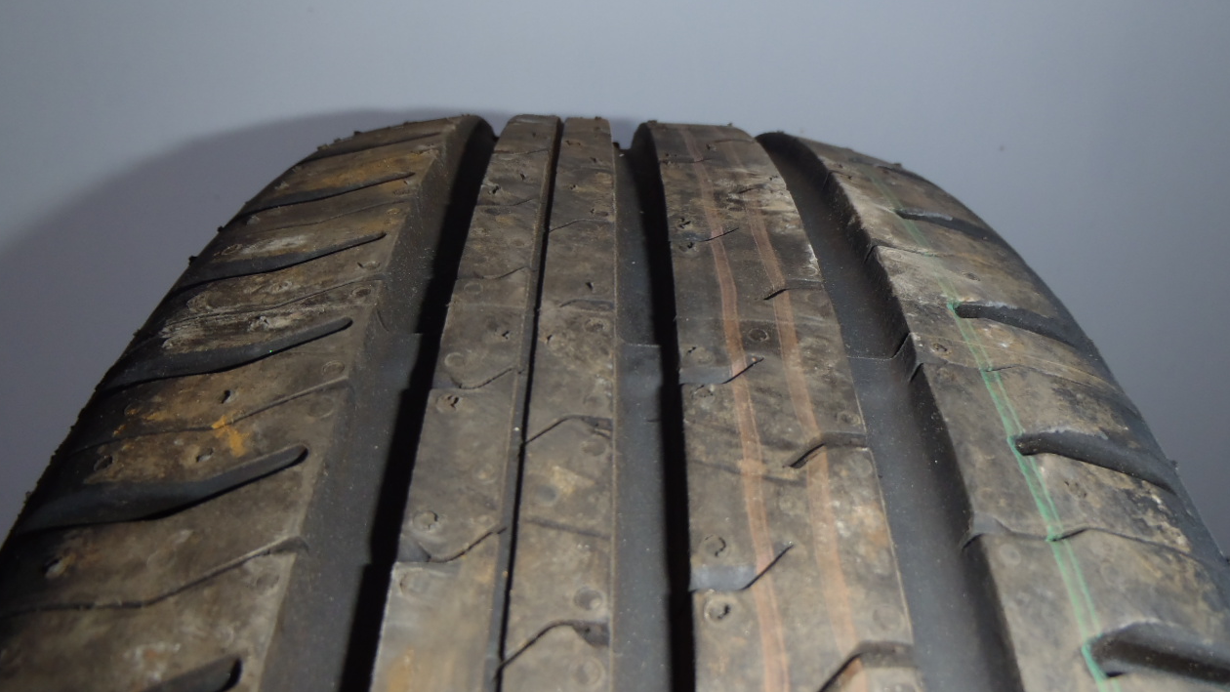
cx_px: 610
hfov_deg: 62.6
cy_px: 330
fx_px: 1011
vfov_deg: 37.8
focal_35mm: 31
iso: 100
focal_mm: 5
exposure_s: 1/30
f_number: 3.9
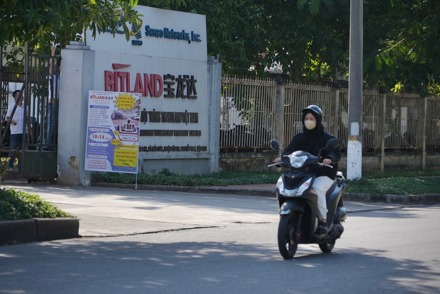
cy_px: 147
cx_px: 220
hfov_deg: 14.5
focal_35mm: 141
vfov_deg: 9.7
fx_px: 1724
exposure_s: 1/500
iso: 200
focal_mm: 141
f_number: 6.3
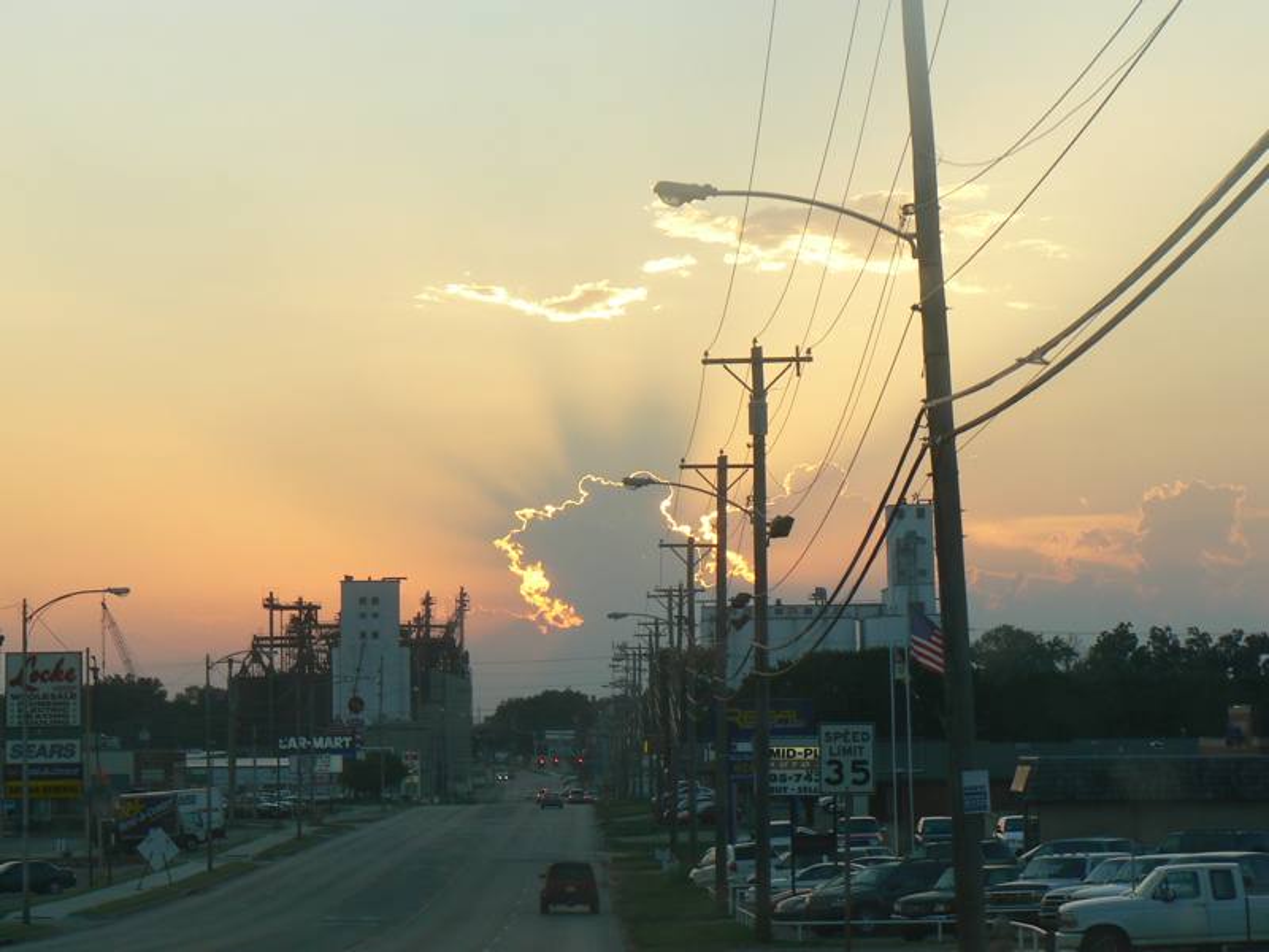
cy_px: 476
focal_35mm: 127
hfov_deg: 15.5
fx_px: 4656
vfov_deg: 11.7
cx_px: 634
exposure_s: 1/125
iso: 80
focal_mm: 21.2
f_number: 5.6
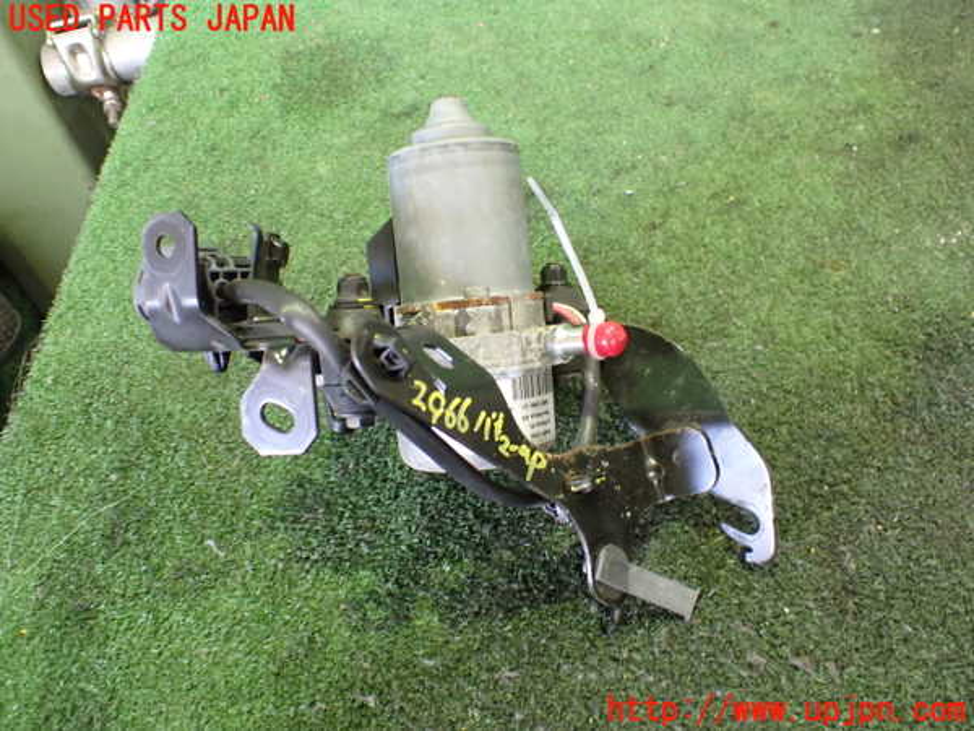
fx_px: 844
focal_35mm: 30
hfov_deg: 60.0
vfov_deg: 46.8
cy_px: 366
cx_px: 487
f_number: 2.3
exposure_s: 1/30
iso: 800
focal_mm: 5.4
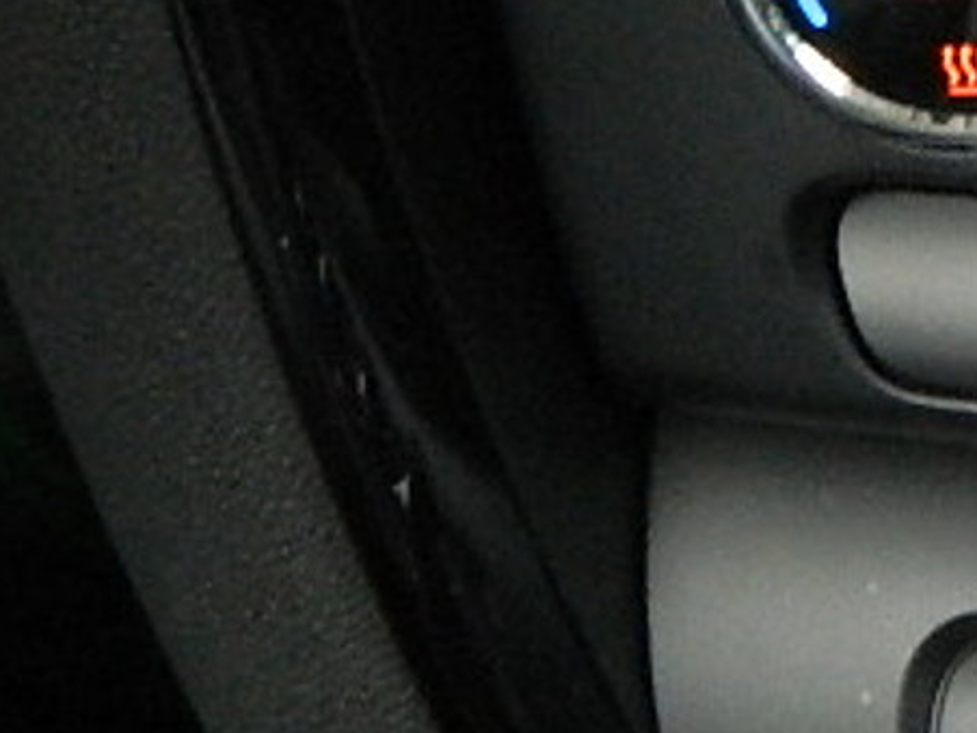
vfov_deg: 6.1
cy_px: 160
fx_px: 6830
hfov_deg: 7.8
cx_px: 1993
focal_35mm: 242
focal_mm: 10.2
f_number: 3.8
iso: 400
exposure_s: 1/25
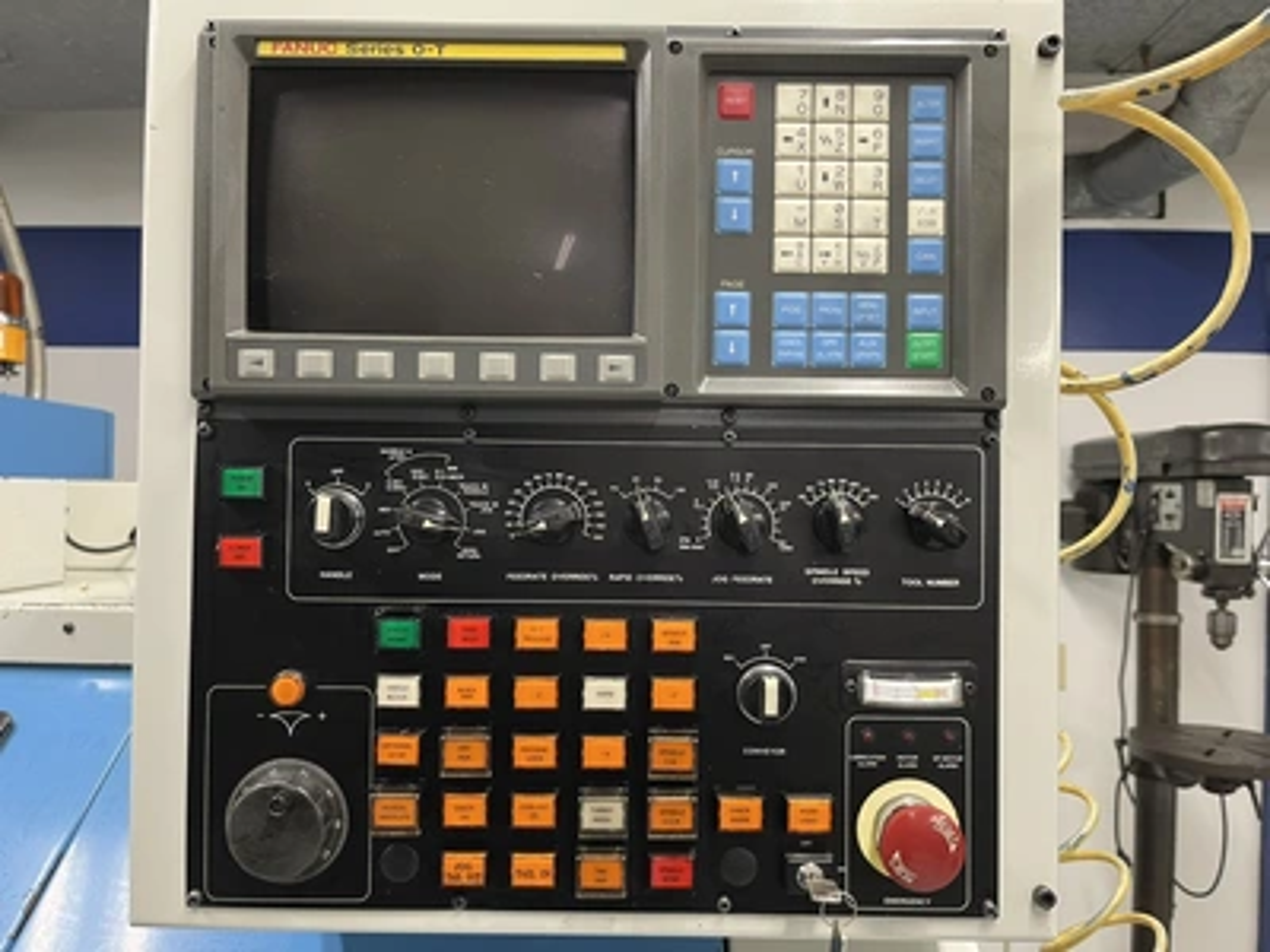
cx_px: 635
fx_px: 954
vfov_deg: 53.1
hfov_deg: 67.3
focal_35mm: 26
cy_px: 476
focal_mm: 5.1
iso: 125
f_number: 1.6
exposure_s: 1/60
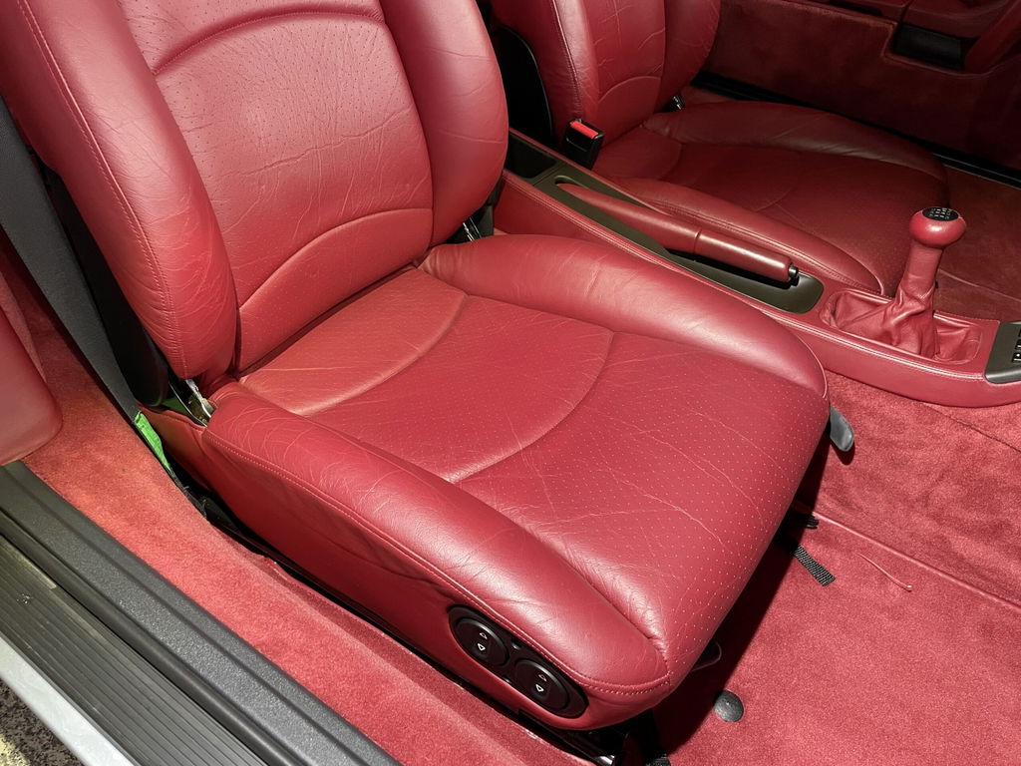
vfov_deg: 53.1
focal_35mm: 26
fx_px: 767
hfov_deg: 67.3
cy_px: 383
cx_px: 510
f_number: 1.6
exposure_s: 1/50
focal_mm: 4.2
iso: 400
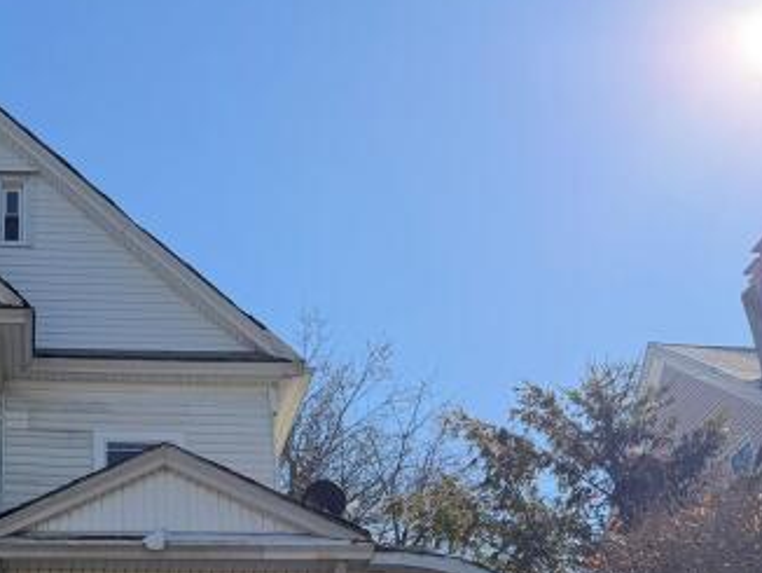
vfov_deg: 25.9
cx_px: 86
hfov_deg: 34.3
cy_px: 601
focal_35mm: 53
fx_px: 1168
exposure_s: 1/4167
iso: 100
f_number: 1.78
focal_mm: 6.76
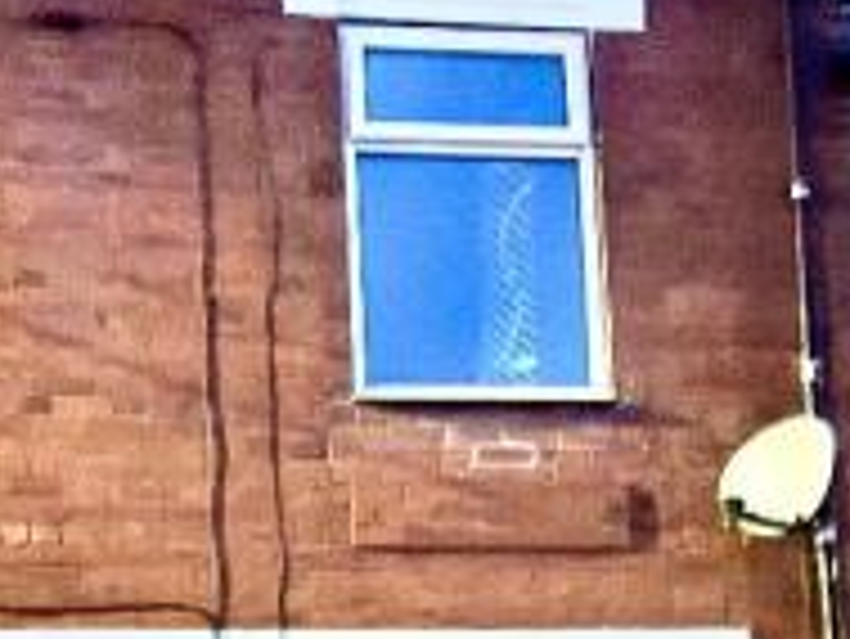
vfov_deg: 19.1
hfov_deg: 26.0
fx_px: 1818
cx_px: 223
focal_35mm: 74
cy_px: 713
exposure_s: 1/9
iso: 2000
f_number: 1.78
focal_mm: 6.76
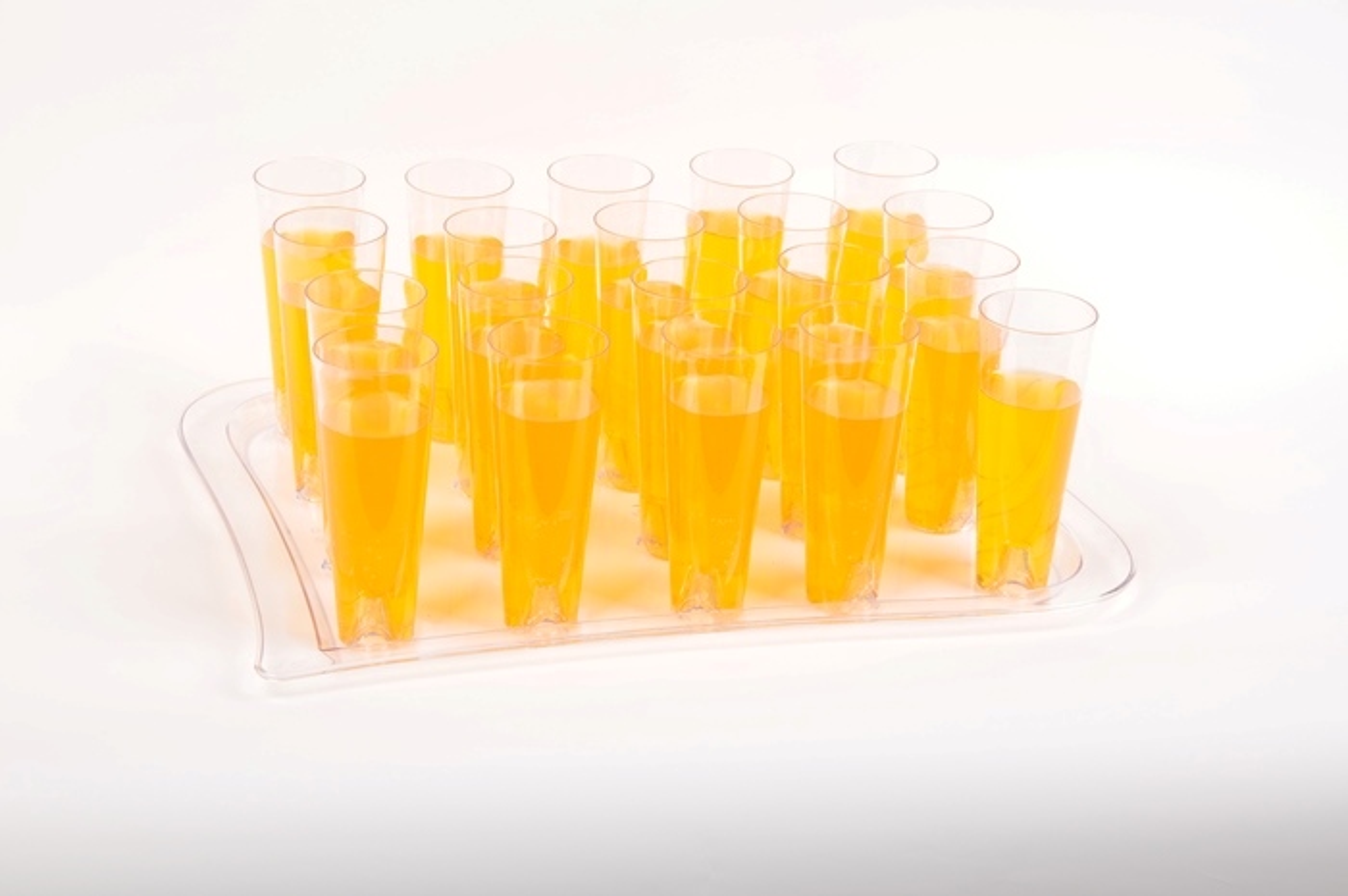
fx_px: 2805
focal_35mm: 75
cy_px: 448
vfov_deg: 18.1
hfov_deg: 27.0
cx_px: 674
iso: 200
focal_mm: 50
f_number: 11
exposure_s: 1/160
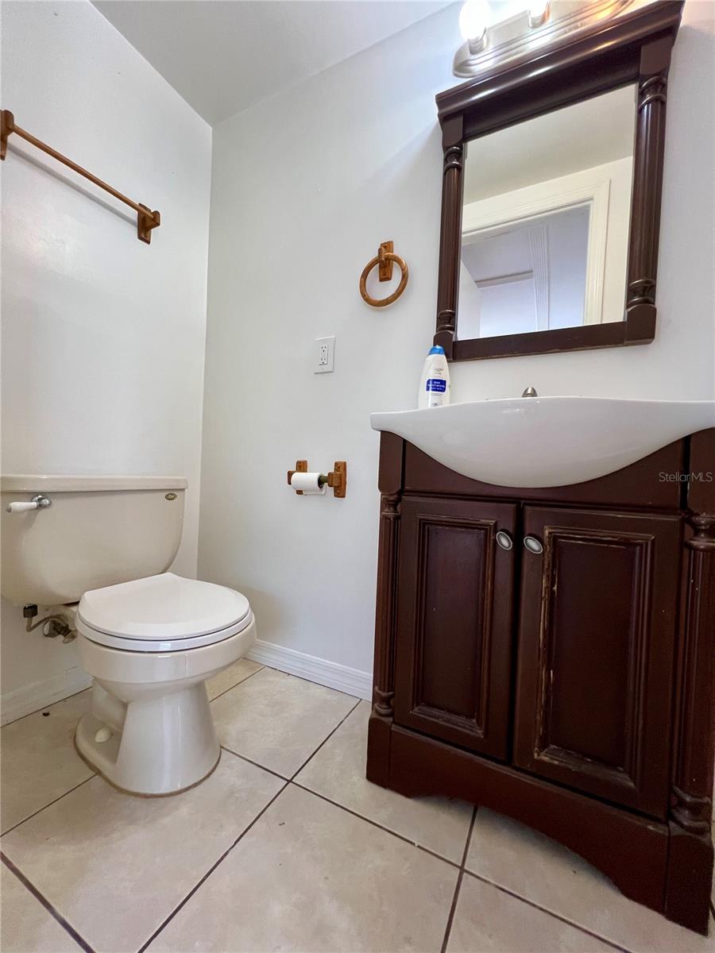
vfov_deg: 106.2
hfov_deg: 89.9
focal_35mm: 13
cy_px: 476
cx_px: 358
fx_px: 358
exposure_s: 1/120
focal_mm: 1.57
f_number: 1.8
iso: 200
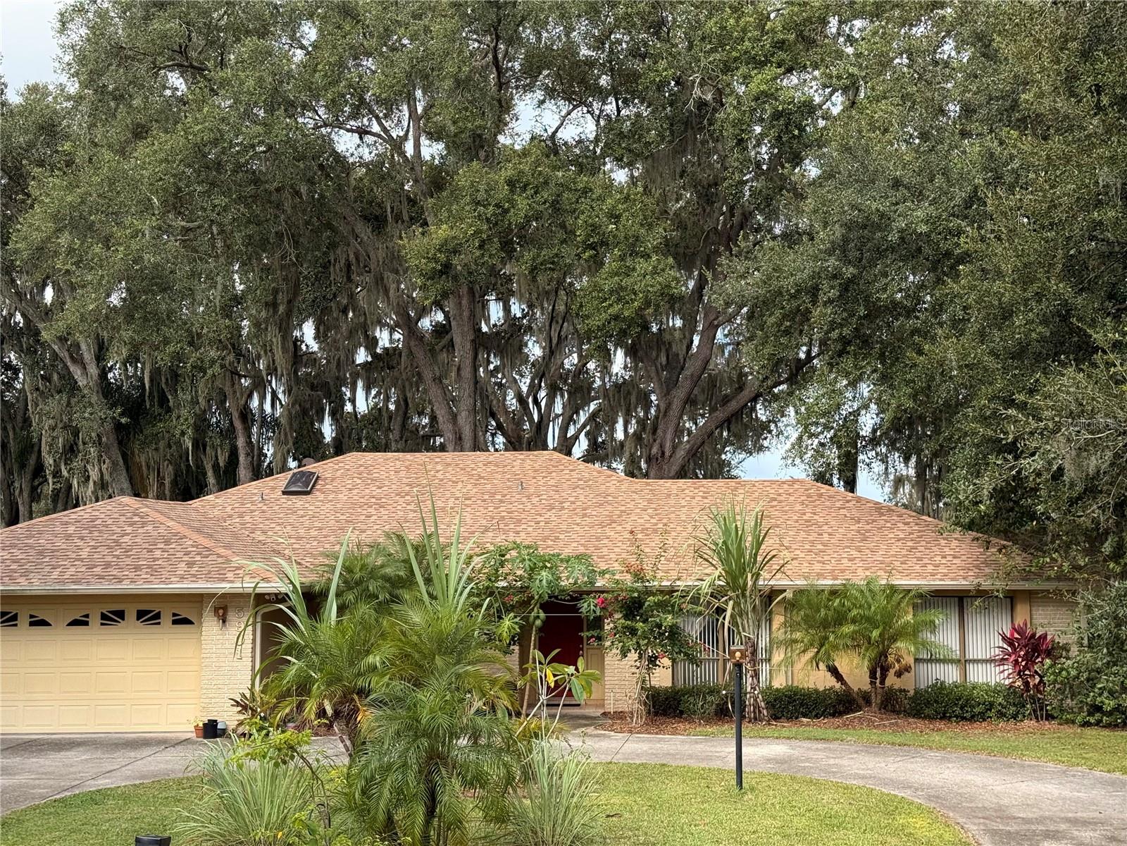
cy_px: 423
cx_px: 564
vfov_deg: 30.3
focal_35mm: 48
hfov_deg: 39.7
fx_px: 1563
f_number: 1.78
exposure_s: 1/1642
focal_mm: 6.76
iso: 100
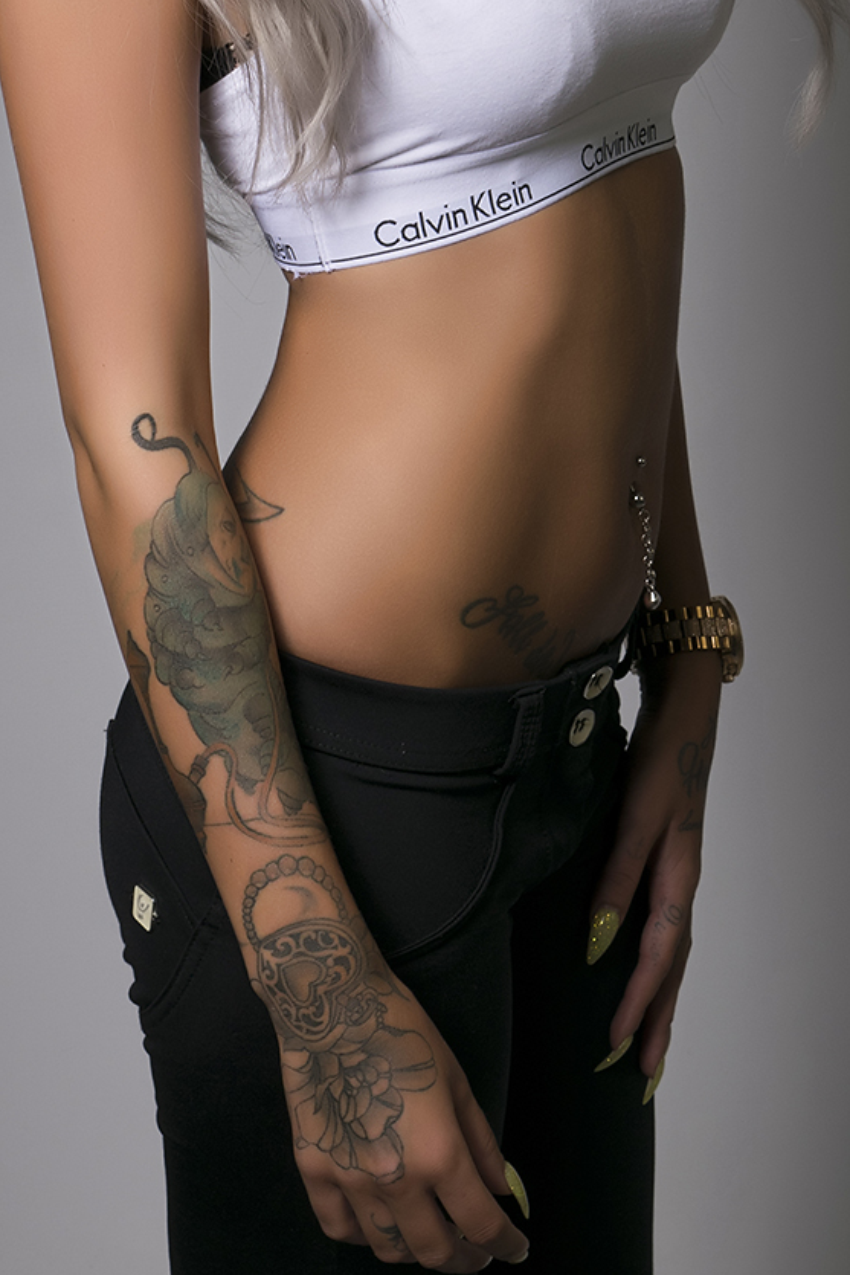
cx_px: 358
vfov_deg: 14.7
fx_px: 4885
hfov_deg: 9.9
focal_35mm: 138
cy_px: 147
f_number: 11
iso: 100
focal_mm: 48
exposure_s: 1/200
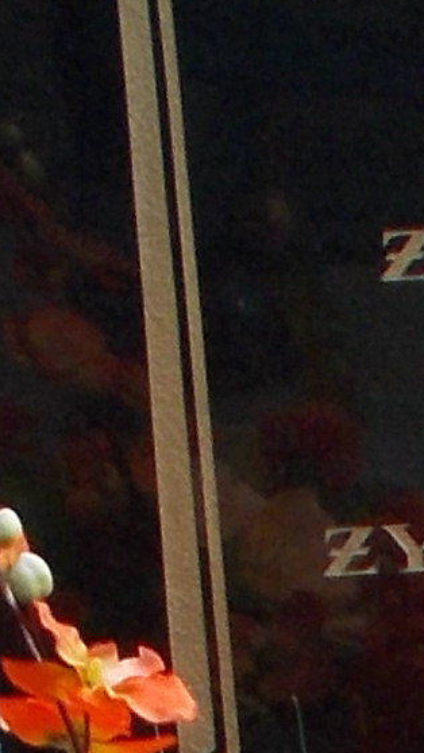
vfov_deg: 8.6
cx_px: 992
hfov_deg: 5.1
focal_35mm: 234
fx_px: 4676
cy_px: 1613
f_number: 8
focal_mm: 4.6
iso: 80
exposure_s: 1/125
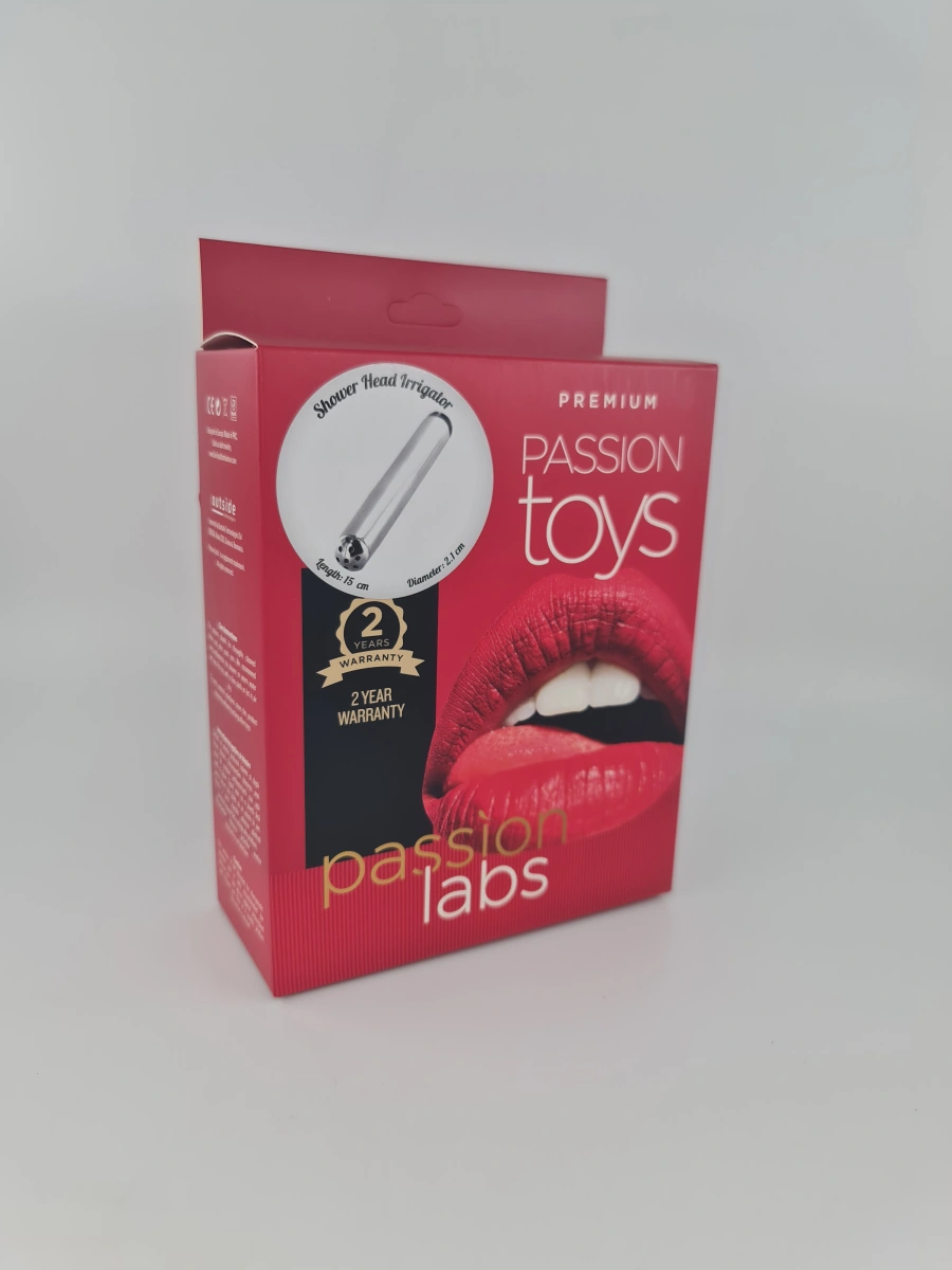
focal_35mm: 25
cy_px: 635
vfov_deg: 69.4
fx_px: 917
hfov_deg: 54.9
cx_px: 476
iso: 50
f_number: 1.8
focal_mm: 7
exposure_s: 1/390
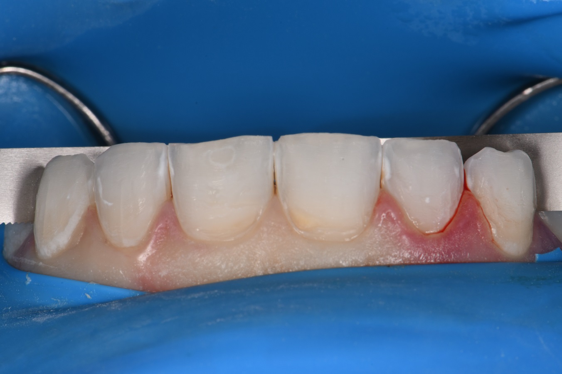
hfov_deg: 13.1
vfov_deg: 8.7
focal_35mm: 157
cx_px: 281
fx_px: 2450
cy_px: 187
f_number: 32
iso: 200
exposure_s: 1/160
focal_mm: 105
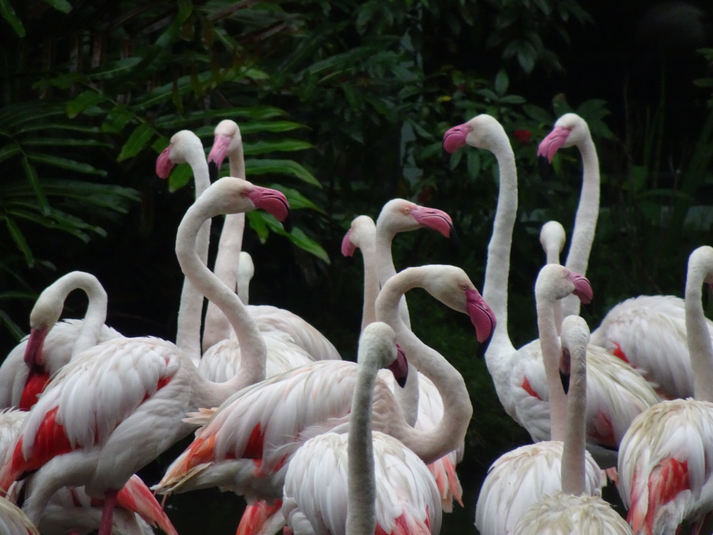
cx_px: 356
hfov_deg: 2.8
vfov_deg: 2.1
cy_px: 268
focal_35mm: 718
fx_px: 14789
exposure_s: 1/250
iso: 800
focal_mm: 122.7
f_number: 6.3
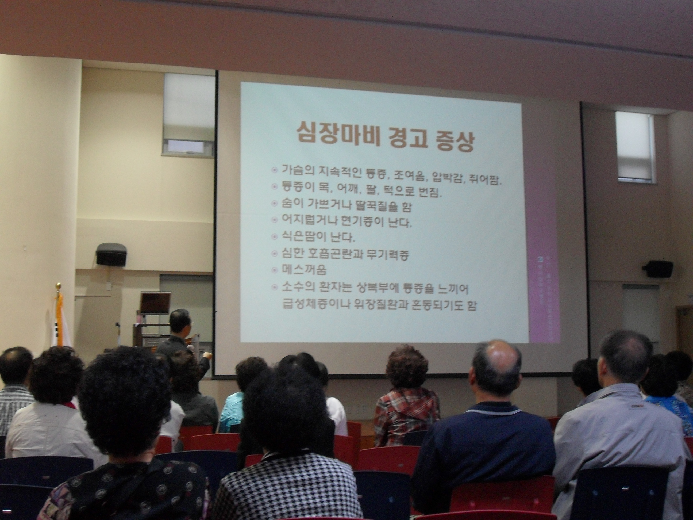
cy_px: 260
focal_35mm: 50
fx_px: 1001
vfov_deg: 29.1
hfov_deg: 38.2
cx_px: 346
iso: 200
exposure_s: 1/30
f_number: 3.3
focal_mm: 8.8
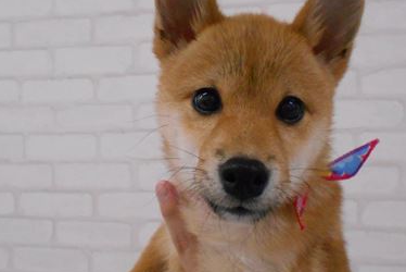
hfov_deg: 39.5
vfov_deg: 27.0
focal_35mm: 50
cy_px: 156
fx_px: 564
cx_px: 234
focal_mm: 5.1
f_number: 3.4
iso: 800
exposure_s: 1/160
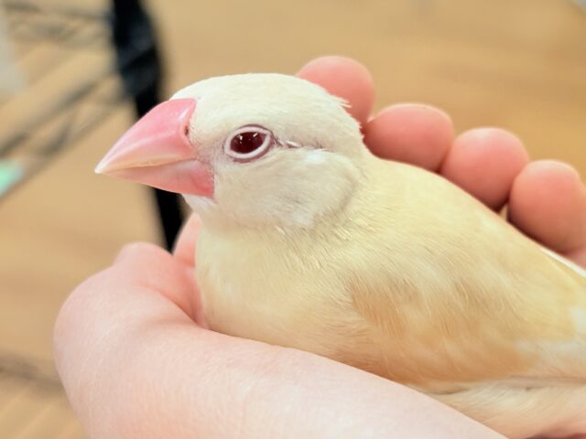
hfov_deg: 36.8
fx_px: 880
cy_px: 220
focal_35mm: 52
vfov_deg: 28.0
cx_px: 293
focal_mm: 5.96
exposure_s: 1/112
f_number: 1.6
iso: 50
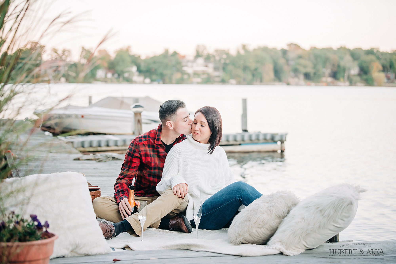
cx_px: 198
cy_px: 132
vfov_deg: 18.2
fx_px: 825
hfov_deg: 27.0
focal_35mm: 75
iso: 500
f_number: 2.8
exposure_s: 1/250
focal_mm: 75
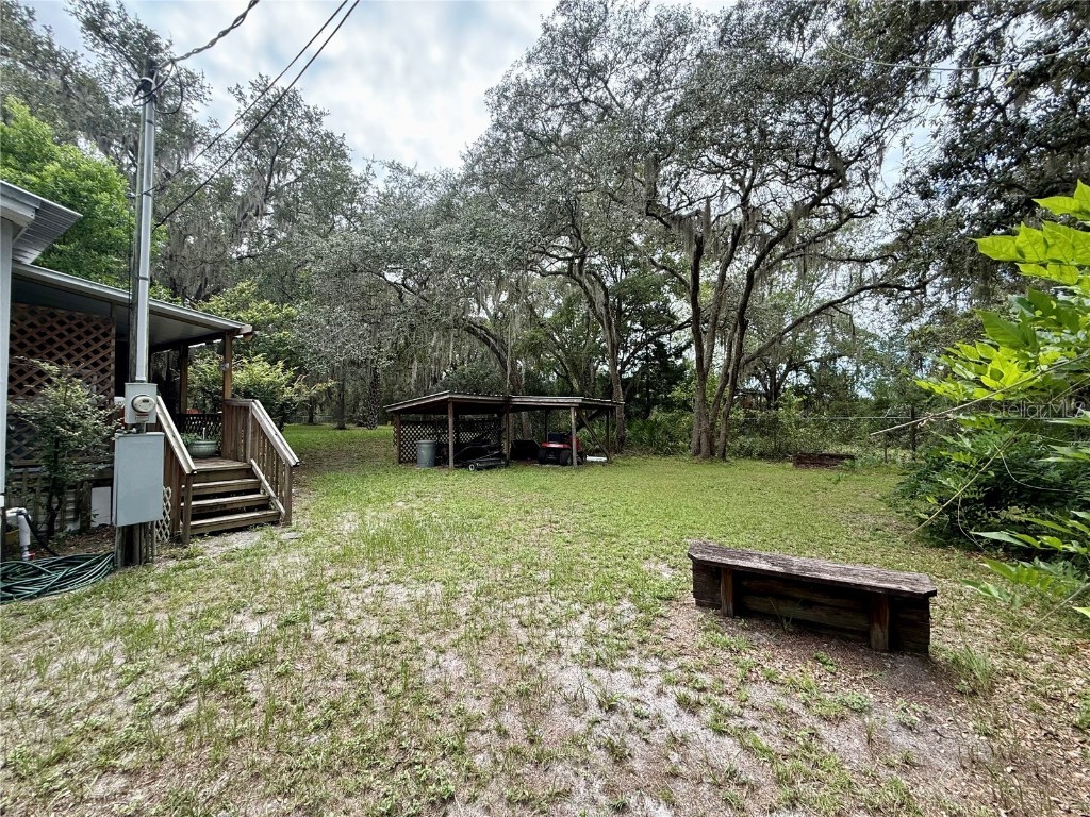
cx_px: 545
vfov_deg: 85.7
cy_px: 408
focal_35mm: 14
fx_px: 441
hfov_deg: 102.1
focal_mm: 2.22
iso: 50
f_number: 2.2
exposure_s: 1/308
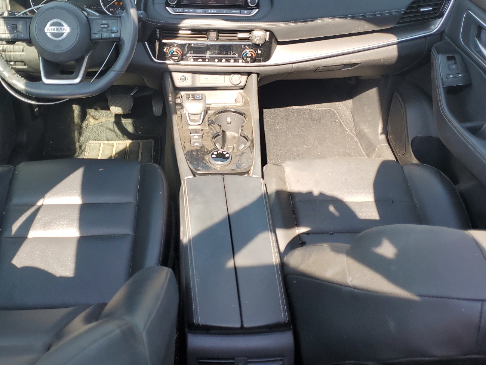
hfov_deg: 56.4
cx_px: 198
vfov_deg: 43.9
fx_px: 449
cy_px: 146
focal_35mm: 32
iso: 50
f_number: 1.5
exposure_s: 1/323
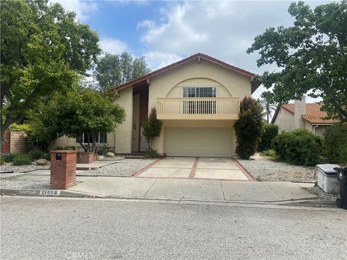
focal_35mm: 26
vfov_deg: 53.1
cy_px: 130
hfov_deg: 67.3
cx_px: 174
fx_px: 261
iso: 32
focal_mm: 4.25
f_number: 1.8
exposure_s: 1/2268
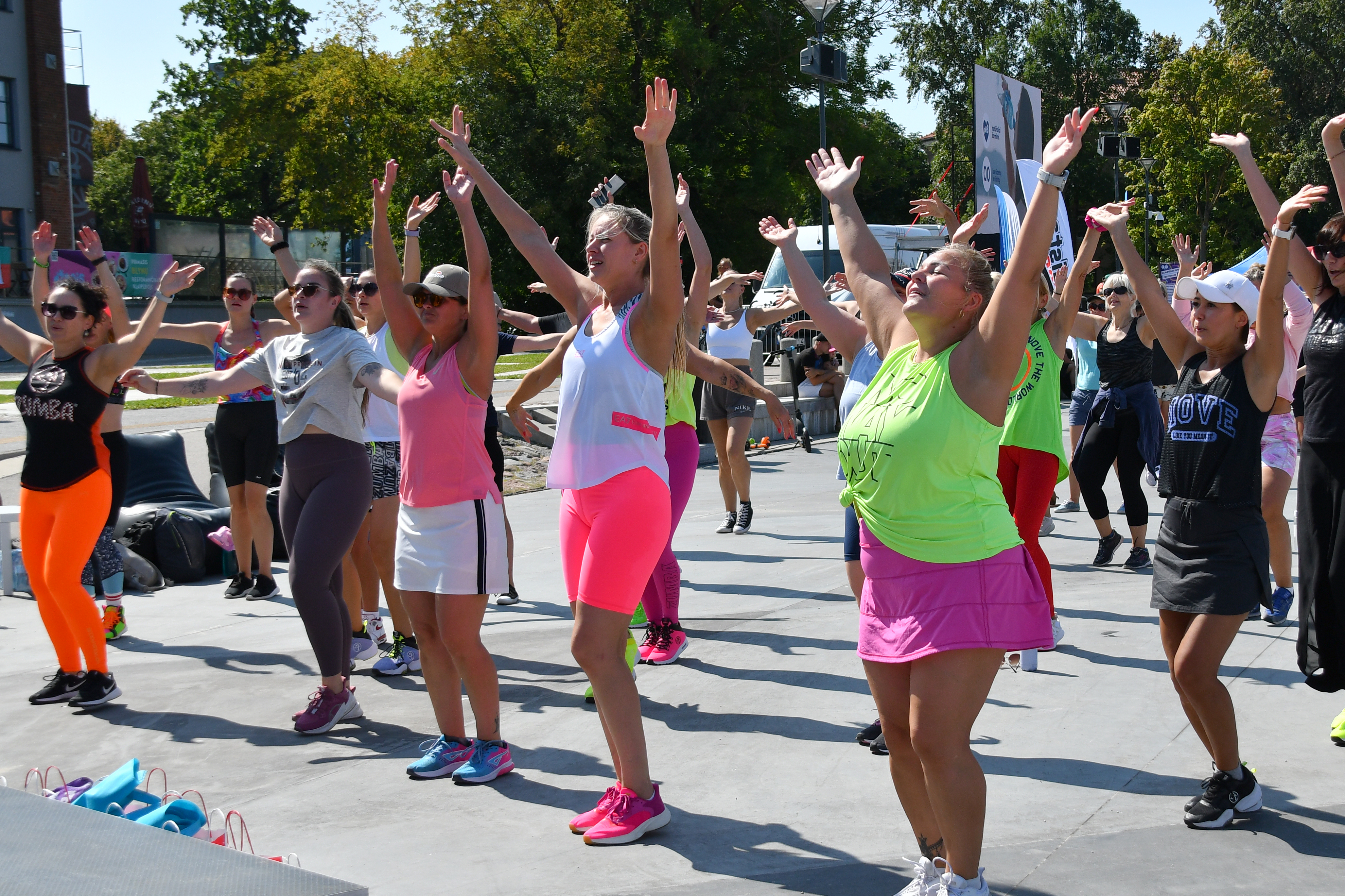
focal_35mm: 65
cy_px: 445
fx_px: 2428
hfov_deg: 30.8
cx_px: 862
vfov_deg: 20.9
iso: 200
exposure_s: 1/1600
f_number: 5.6
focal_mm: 32
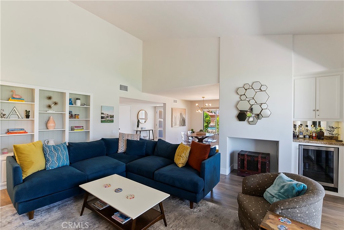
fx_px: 143
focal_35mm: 15
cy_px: 115
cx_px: 172
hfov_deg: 100.4
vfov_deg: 77.3
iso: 400
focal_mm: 10
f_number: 8
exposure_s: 1/30
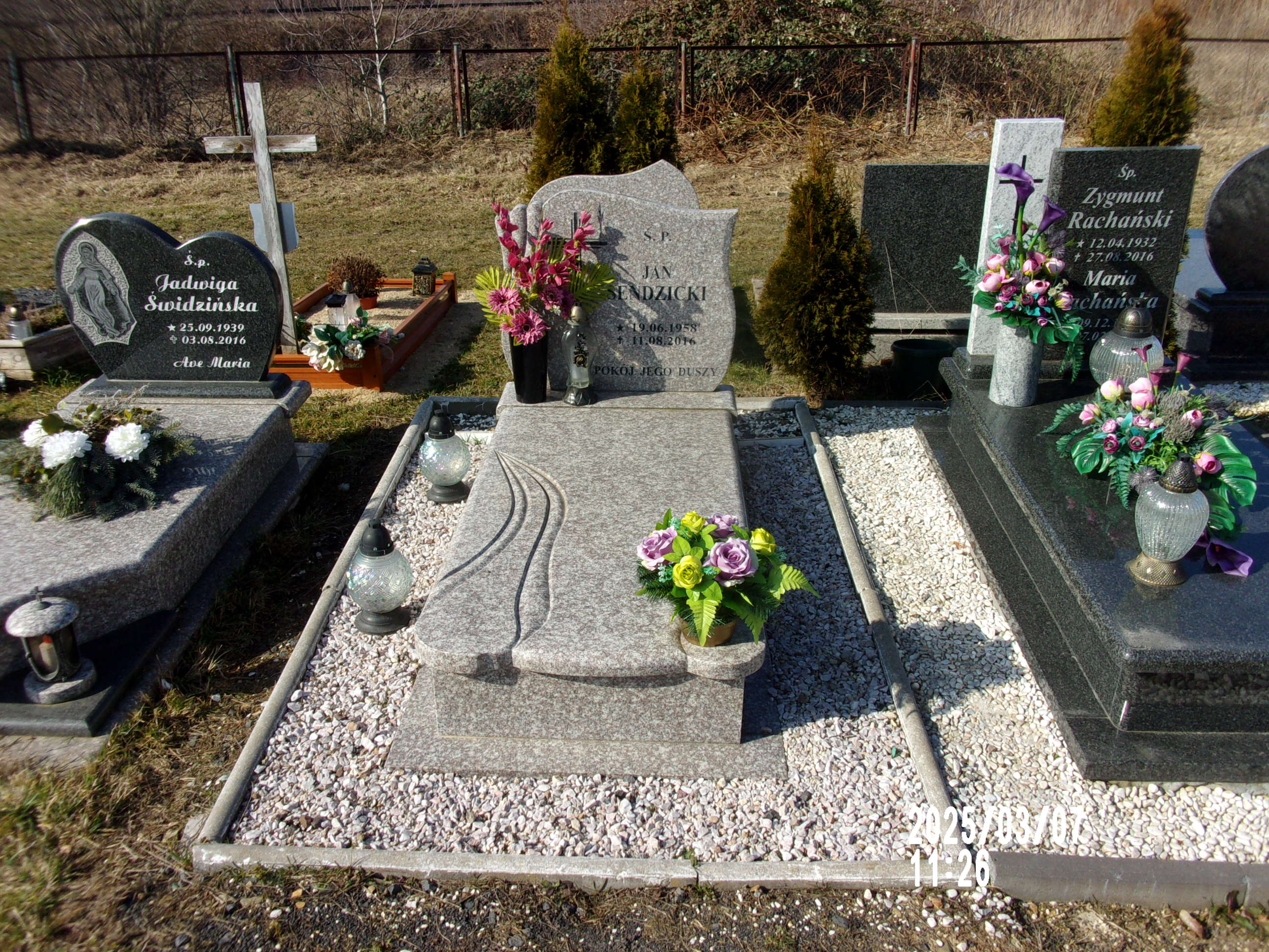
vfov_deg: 49.7
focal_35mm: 28
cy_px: 476
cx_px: 634
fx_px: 1026
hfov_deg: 63.4
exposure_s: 1/100
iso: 80
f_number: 10.8
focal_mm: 5.1
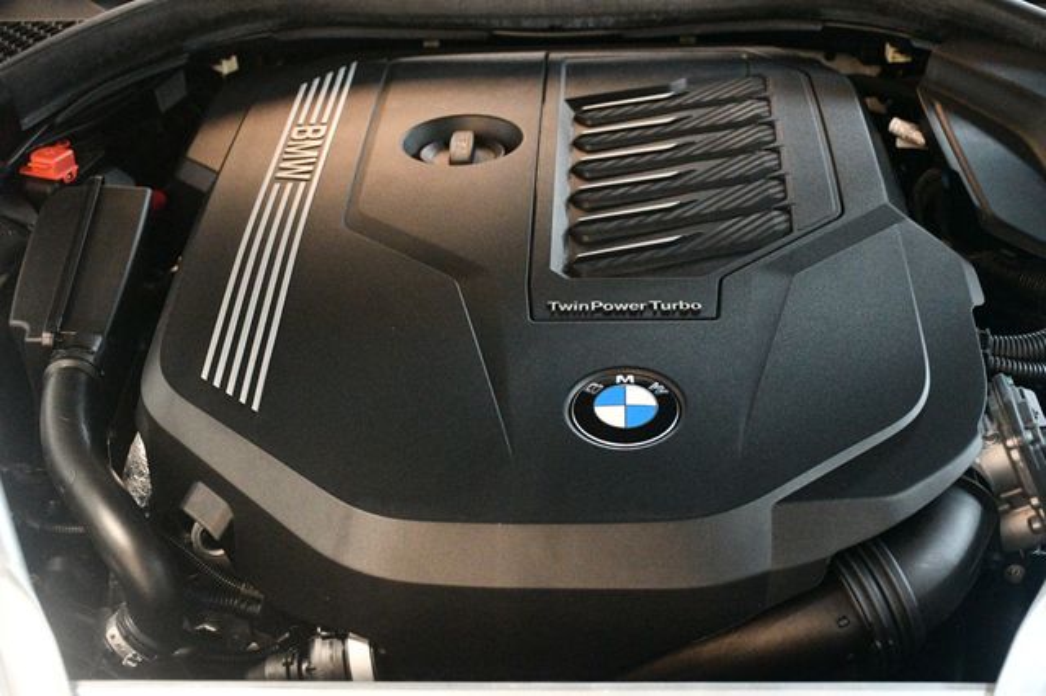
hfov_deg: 35.1
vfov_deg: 23.8
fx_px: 1655
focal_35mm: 57
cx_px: 523
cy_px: 348
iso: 10000
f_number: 4.2
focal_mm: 38
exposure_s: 1/60
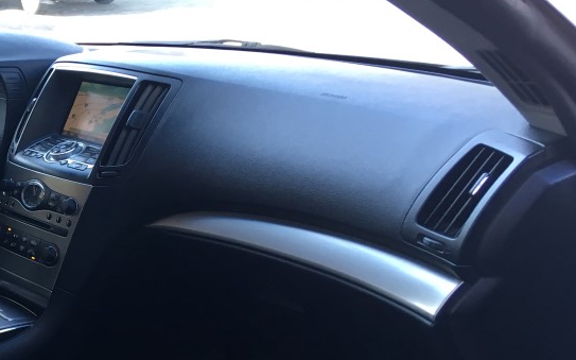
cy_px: 308
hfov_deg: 33.1
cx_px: 46
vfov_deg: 21.9
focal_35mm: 58
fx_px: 910
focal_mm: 4.15
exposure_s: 1/40
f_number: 2.2
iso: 25
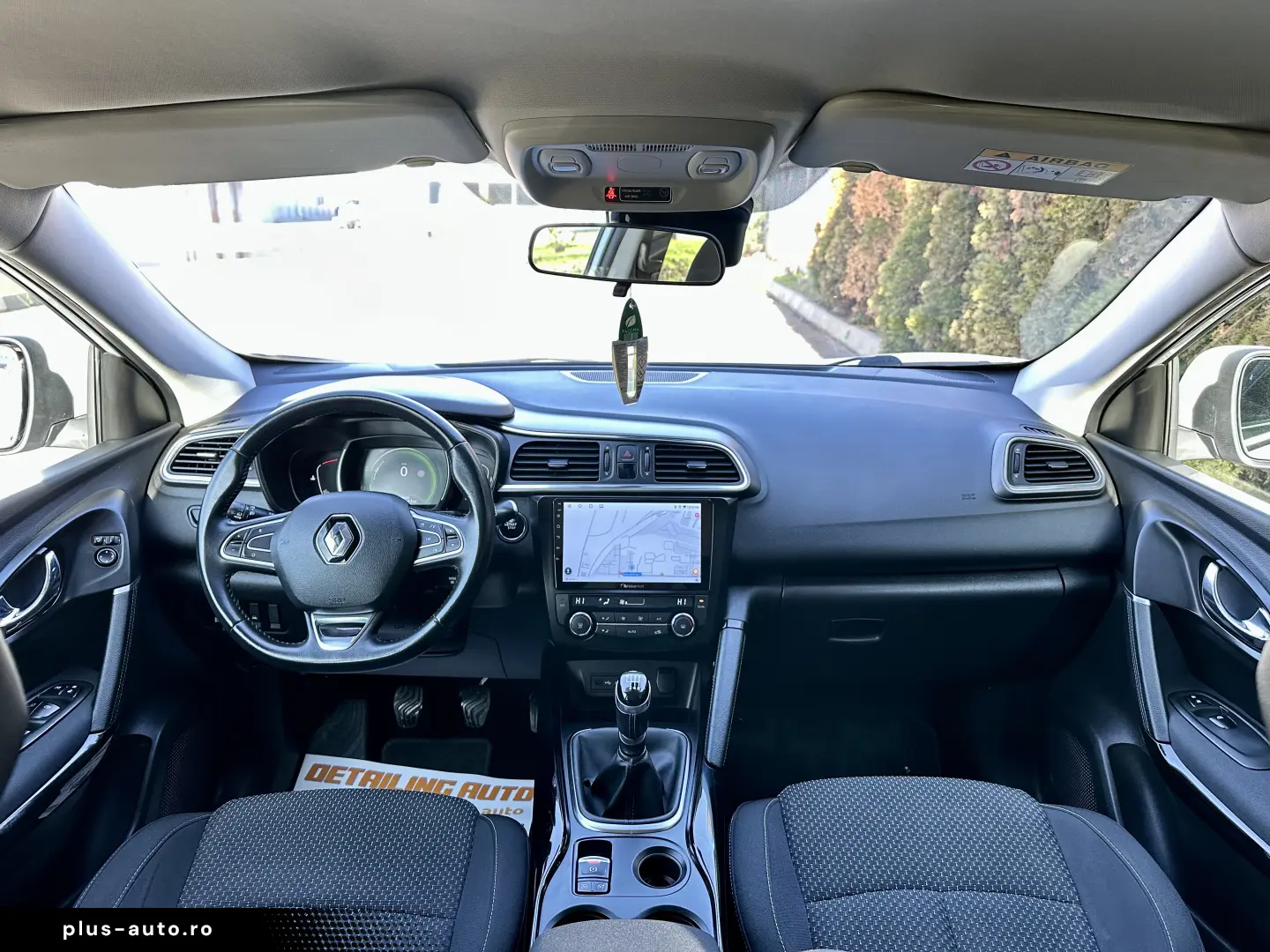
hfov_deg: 71.6
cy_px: 476
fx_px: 881
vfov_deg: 56.8
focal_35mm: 24
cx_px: 635
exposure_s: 1/121
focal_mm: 6.86
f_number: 1.78
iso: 200
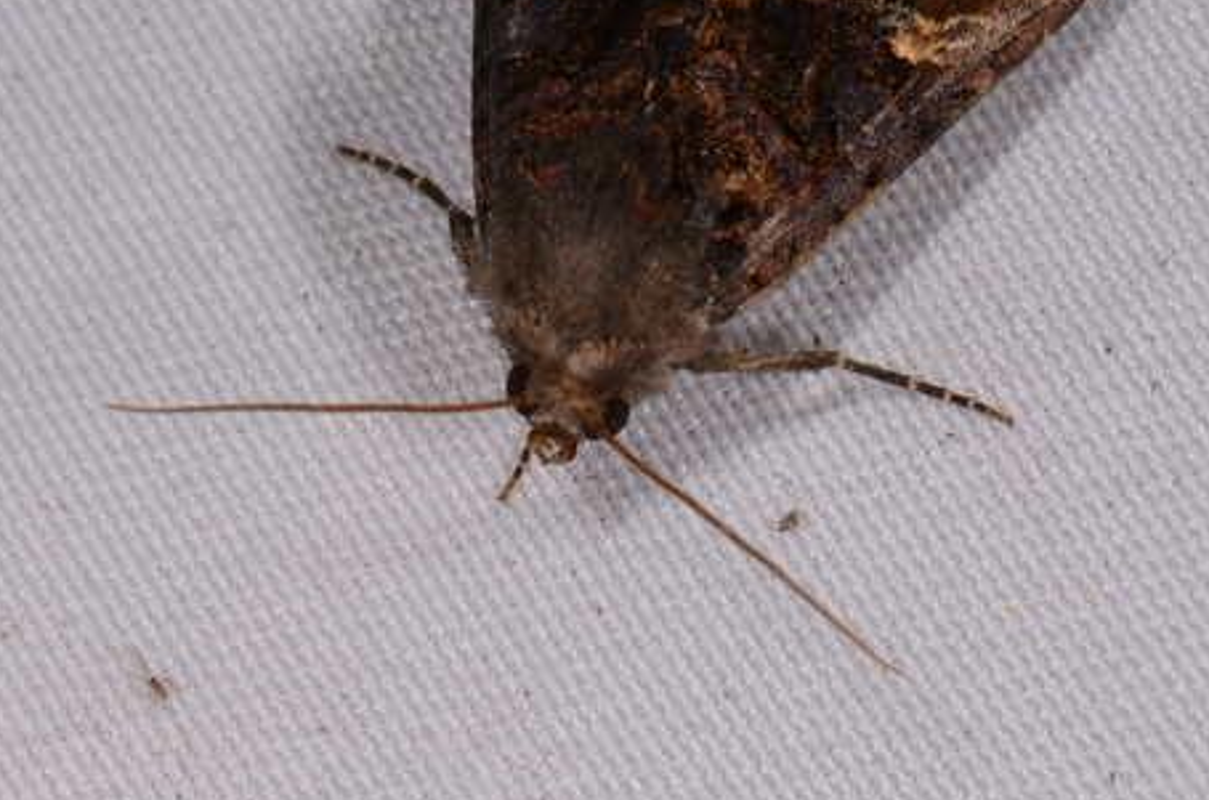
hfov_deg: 9.3
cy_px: 151
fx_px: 7433
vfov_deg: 6.2
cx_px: 736
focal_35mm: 222
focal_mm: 85
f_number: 25
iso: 100
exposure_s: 1/60
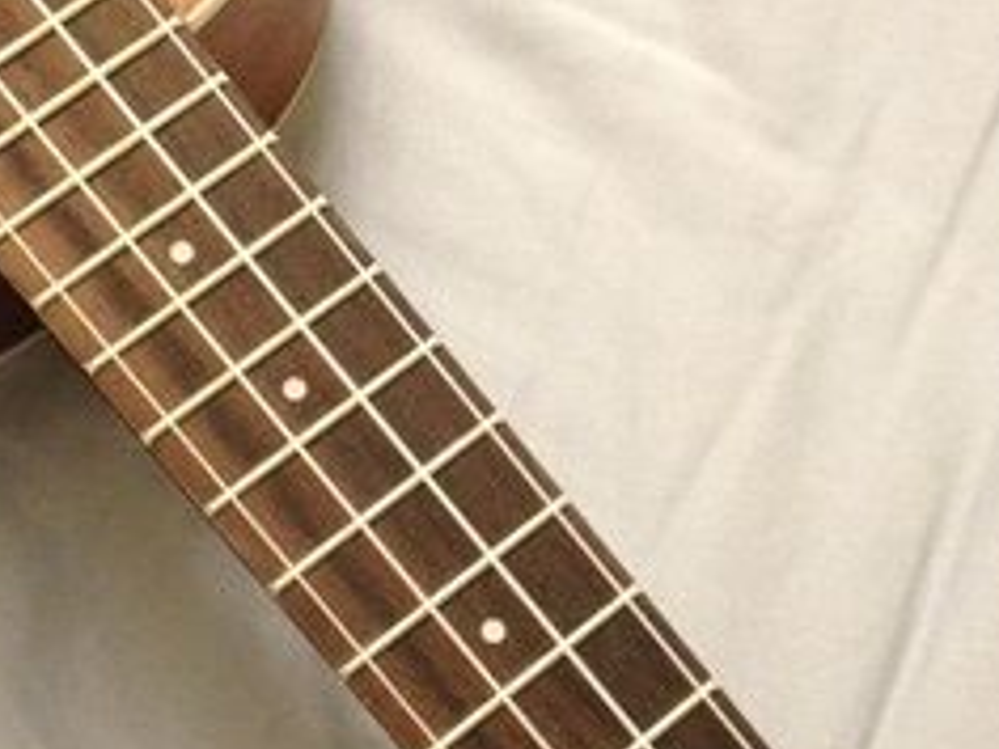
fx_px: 2136
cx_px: 434
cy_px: 567
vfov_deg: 19.7
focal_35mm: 74
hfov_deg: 26.3
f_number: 2.4
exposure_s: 1/20
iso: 400
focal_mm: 4.28
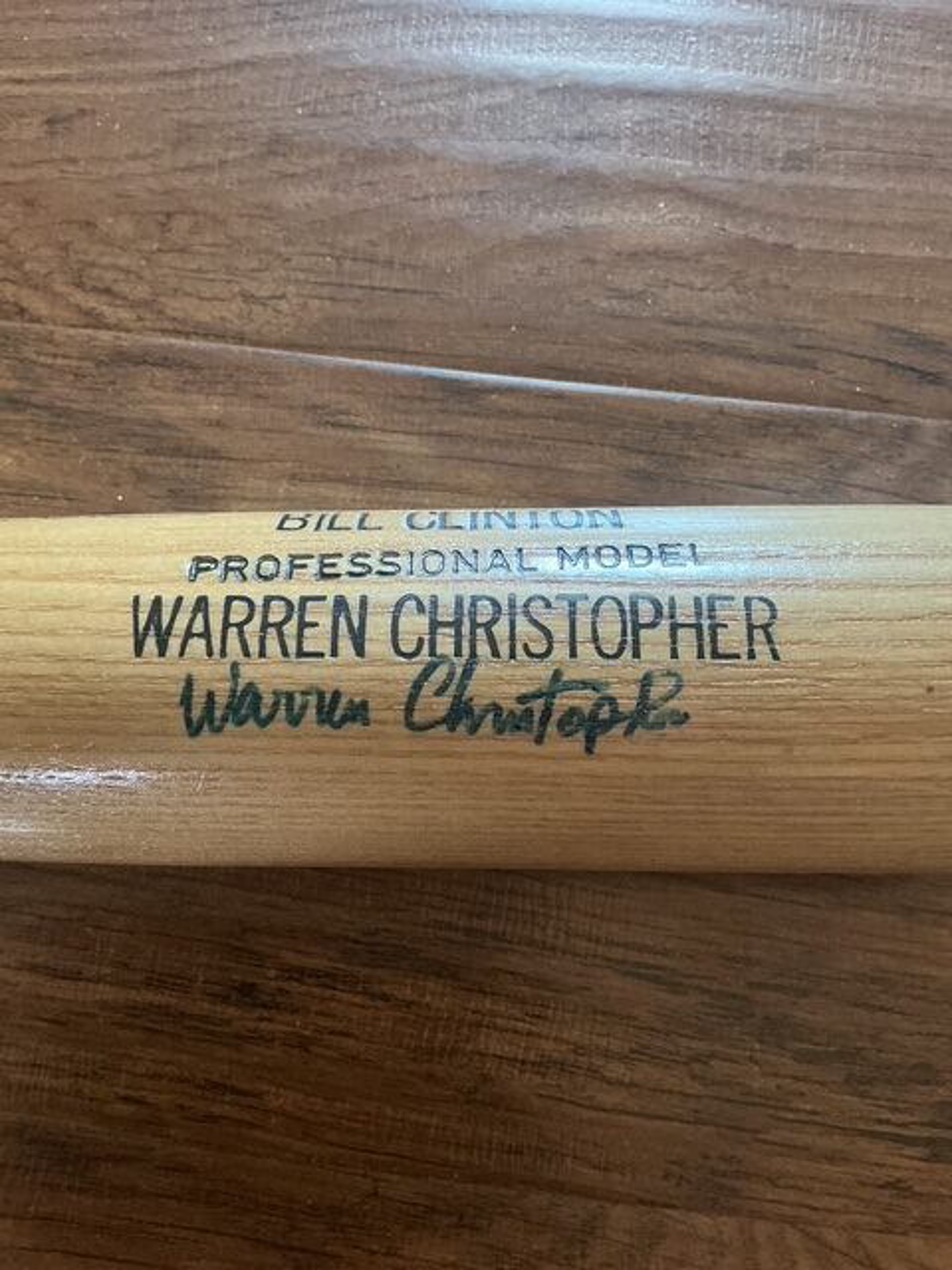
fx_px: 1063
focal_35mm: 29
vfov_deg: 61.7
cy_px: 635
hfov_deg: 48.2
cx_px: 476
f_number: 1.8
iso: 250
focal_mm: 3
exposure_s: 1/30
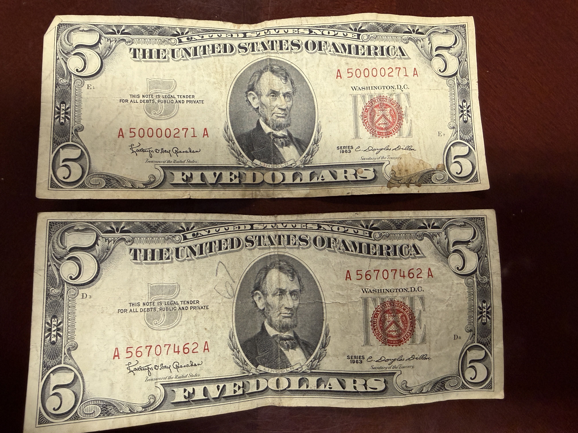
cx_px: 289
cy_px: 216
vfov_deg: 56.8
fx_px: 401
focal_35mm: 24
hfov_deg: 71.6
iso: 200
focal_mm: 2.22
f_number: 2.2
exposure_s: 1/60
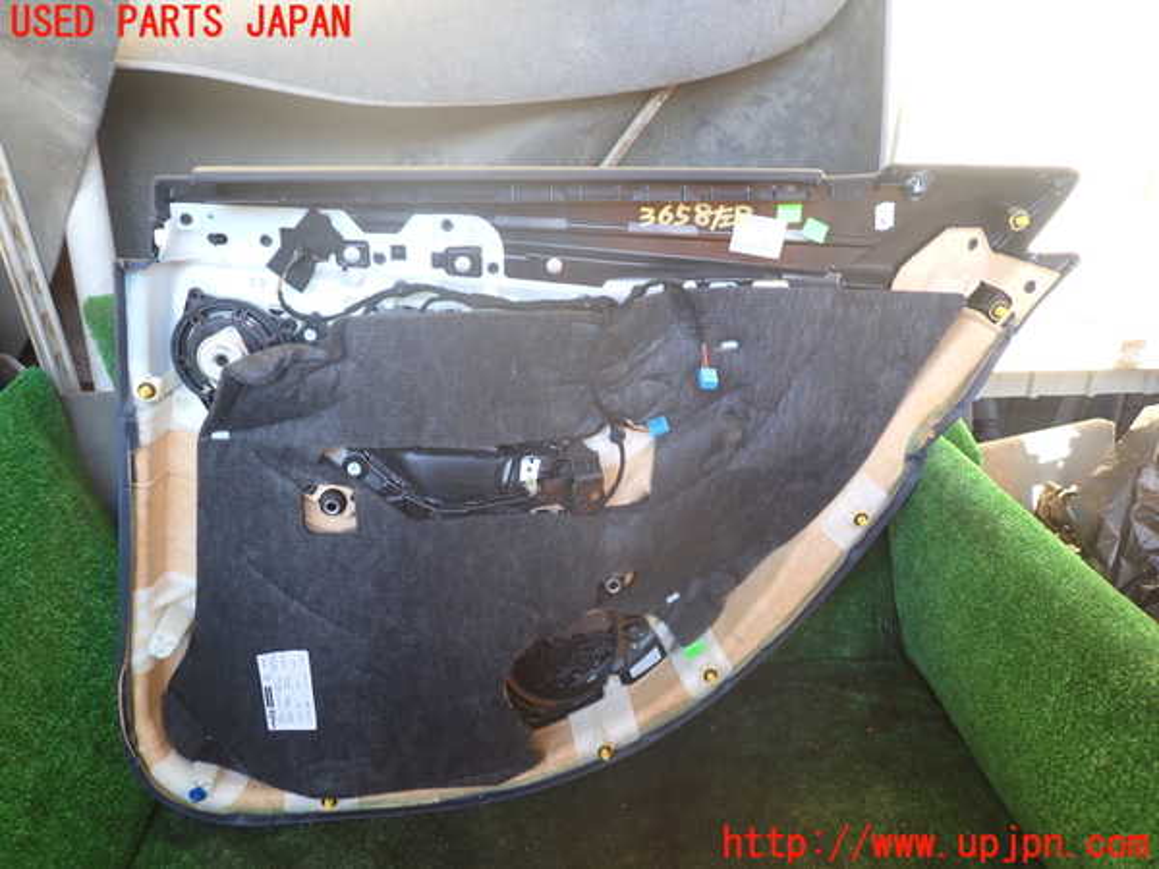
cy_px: 434
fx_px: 837
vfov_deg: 54.9
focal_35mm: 25
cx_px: 580
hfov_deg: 69.4
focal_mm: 4.5
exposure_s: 1/60
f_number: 2
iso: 125
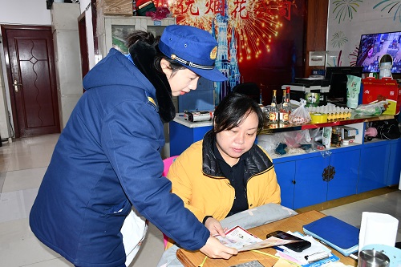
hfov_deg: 61.9
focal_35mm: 30
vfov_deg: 43.6
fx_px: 334
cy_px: 134
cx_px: 200
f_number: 5.6
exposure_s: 1/60
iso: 1250
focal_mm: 20
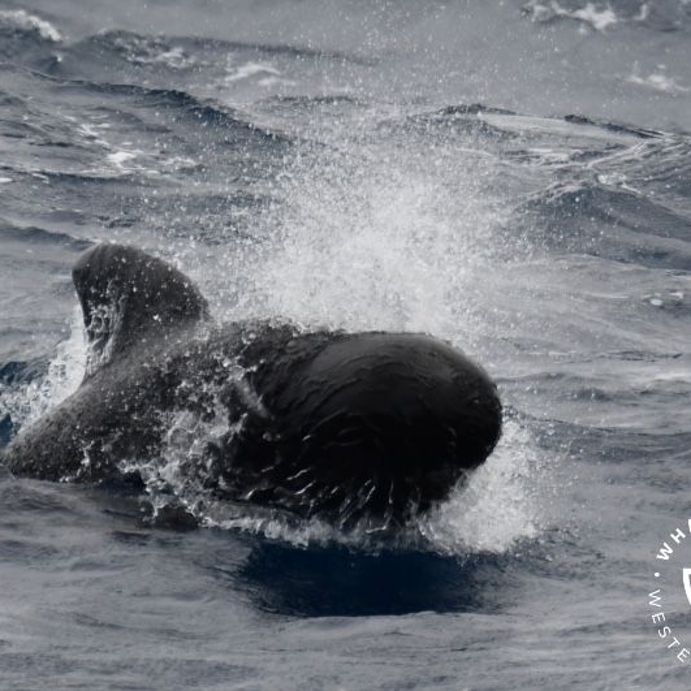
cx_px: 311
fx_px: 19964
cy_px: 346
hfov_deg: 2.0
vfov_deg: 2.0
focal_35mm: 884
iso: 400
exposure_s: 1/2000
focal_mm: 460
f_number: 8
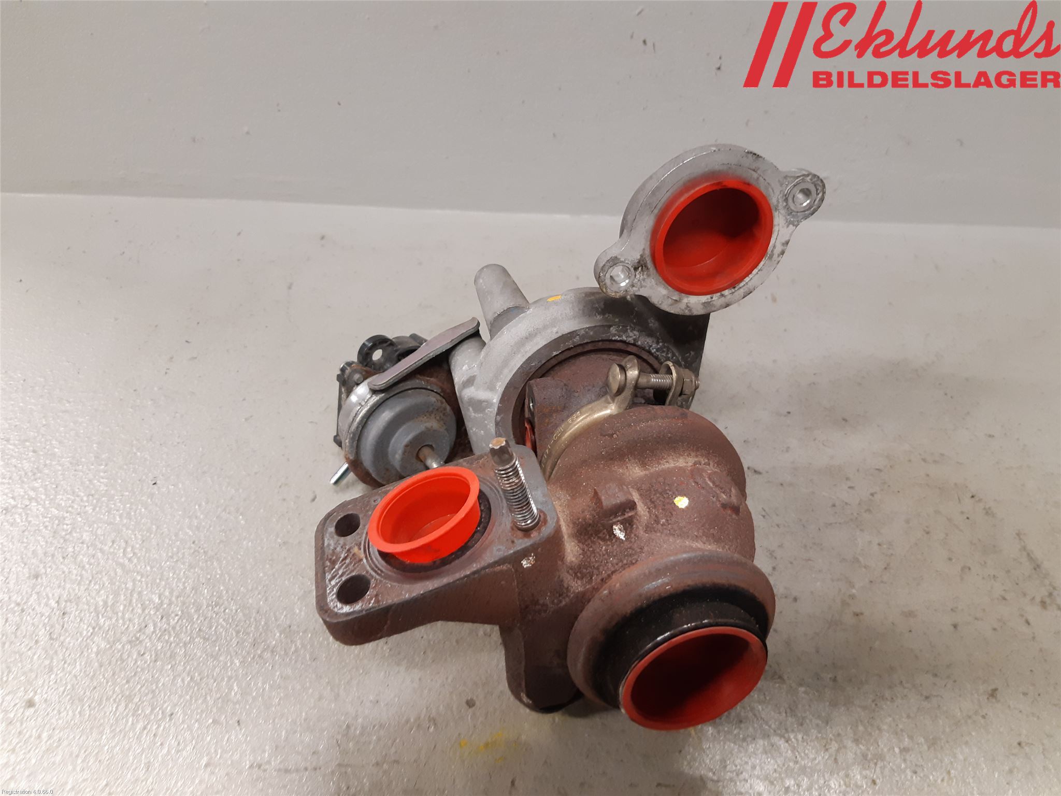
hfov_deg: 67.3
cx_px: 530
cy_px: 398
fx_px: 797
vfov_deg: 53.1
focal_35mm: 26
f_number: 1.7
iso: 200
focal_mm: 3.93
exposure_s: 1/50
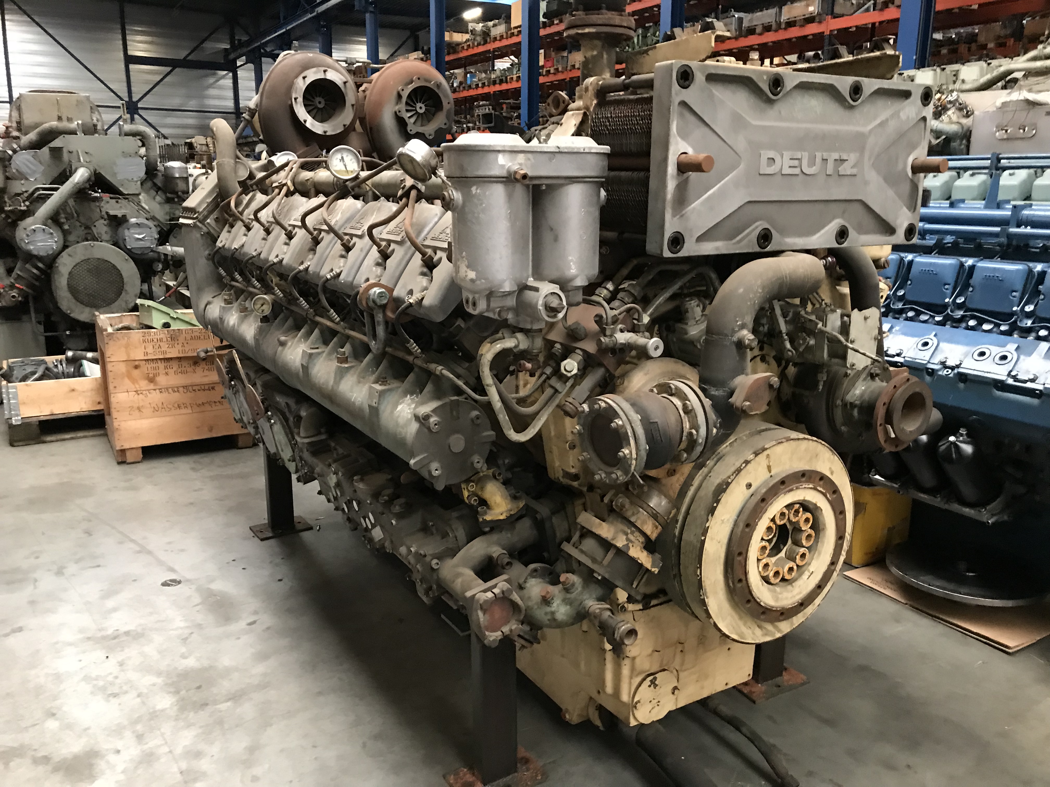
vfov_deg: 49.7
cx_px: 525
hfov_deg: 63.4
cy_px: 394
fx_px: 849
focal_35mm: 28
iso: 100
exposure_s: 1/13
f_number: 1.8
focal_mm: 3.99
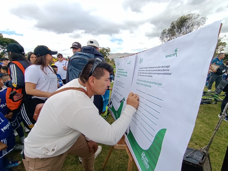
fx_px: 105
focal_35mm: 16
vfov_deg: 78.1
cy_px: 86
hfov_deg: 94.5
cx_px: 114
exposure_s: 1/567
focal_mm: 1.65
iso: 50
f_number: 2.2
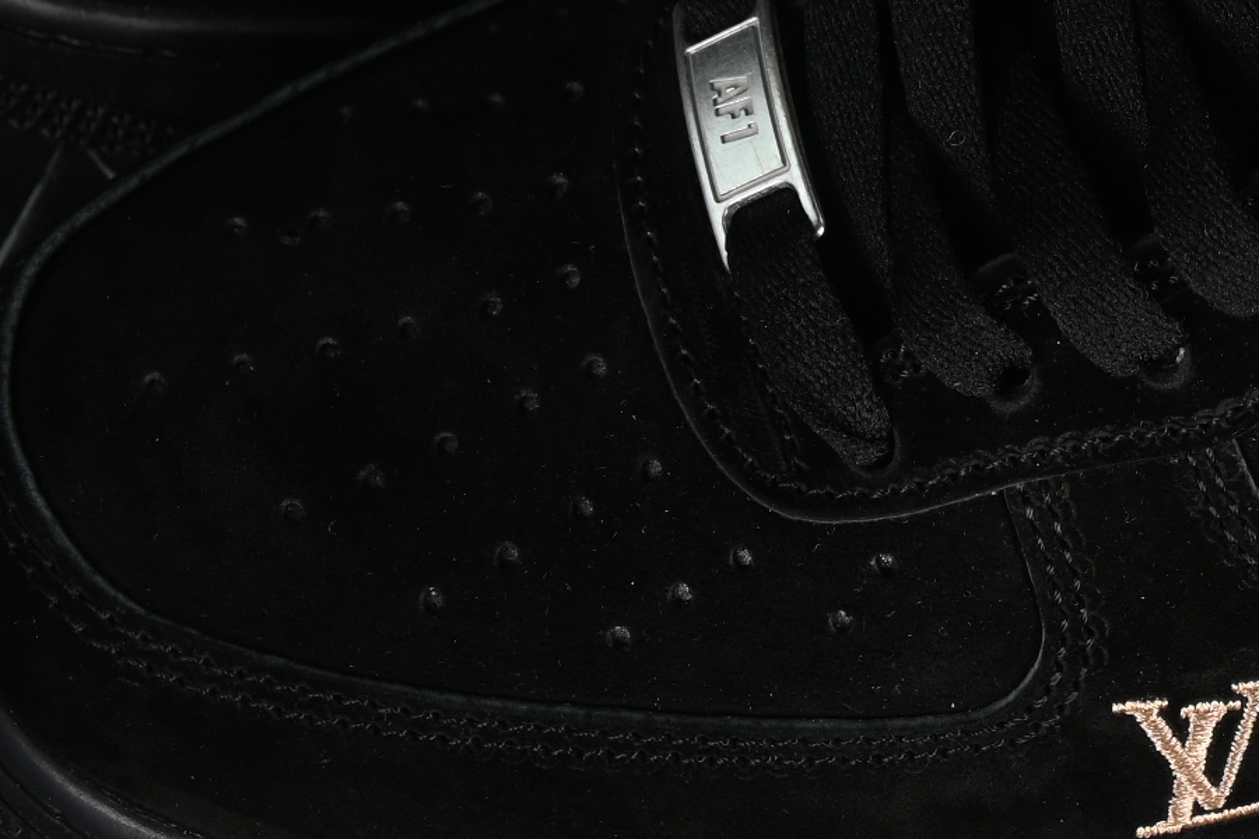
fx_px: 8113
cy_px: -168
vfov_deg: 5.9
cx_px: 1330
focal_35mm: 232
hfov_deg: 8.8
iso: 160
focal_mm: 50
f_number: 6.3
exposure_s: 1/40
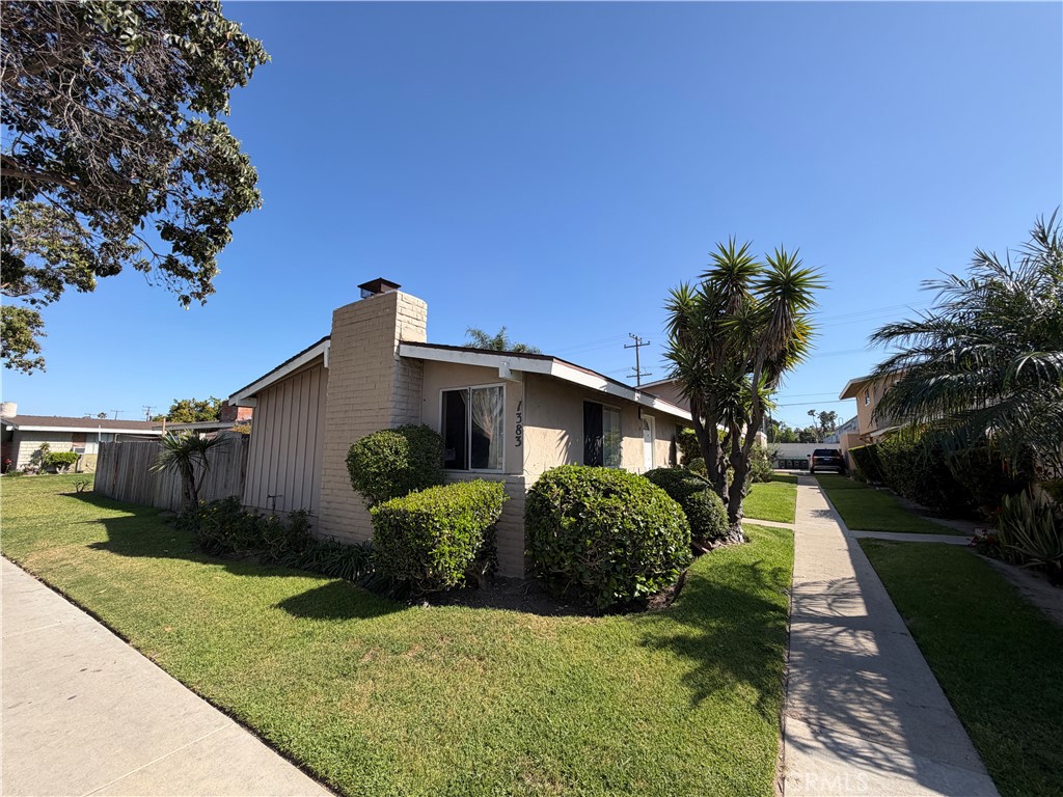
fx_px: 430
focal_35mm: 14
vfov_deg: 85.7
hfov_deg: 102.1
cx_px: 532
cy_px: 398
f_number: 2.2
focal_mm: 2.22
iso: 25
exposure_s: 1/770
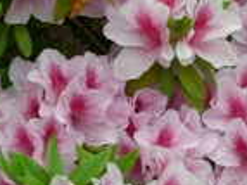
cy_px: 45
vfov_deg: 10.4
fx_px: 1012
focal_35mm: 142
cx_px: 237
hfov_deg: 13.7
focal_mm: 11.5
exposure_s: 1/160
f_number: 3.4
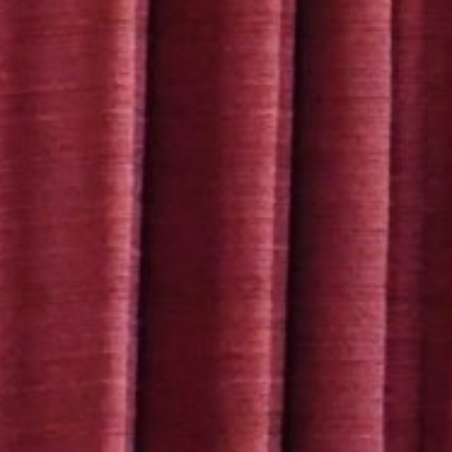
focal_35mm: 865
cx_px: 1743
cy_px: -1090
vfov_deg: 2.0
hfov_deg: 2.0
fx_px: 12779
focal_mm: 66
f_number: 5
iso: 7200
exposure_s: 1/125
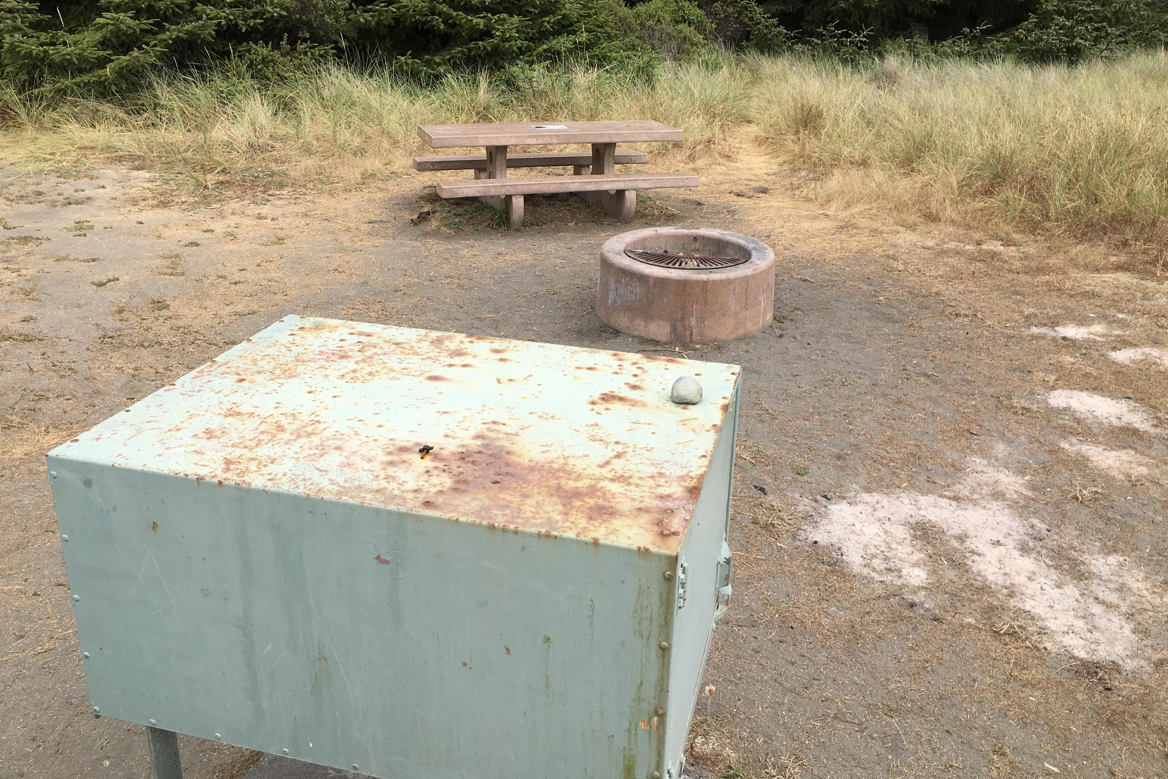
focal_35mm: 31
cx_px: 584
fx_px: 1006
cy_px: 382
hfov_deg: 60.3
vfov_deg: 42.3
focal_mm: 4.15
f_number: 2.2
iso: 25
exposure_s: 1/1399
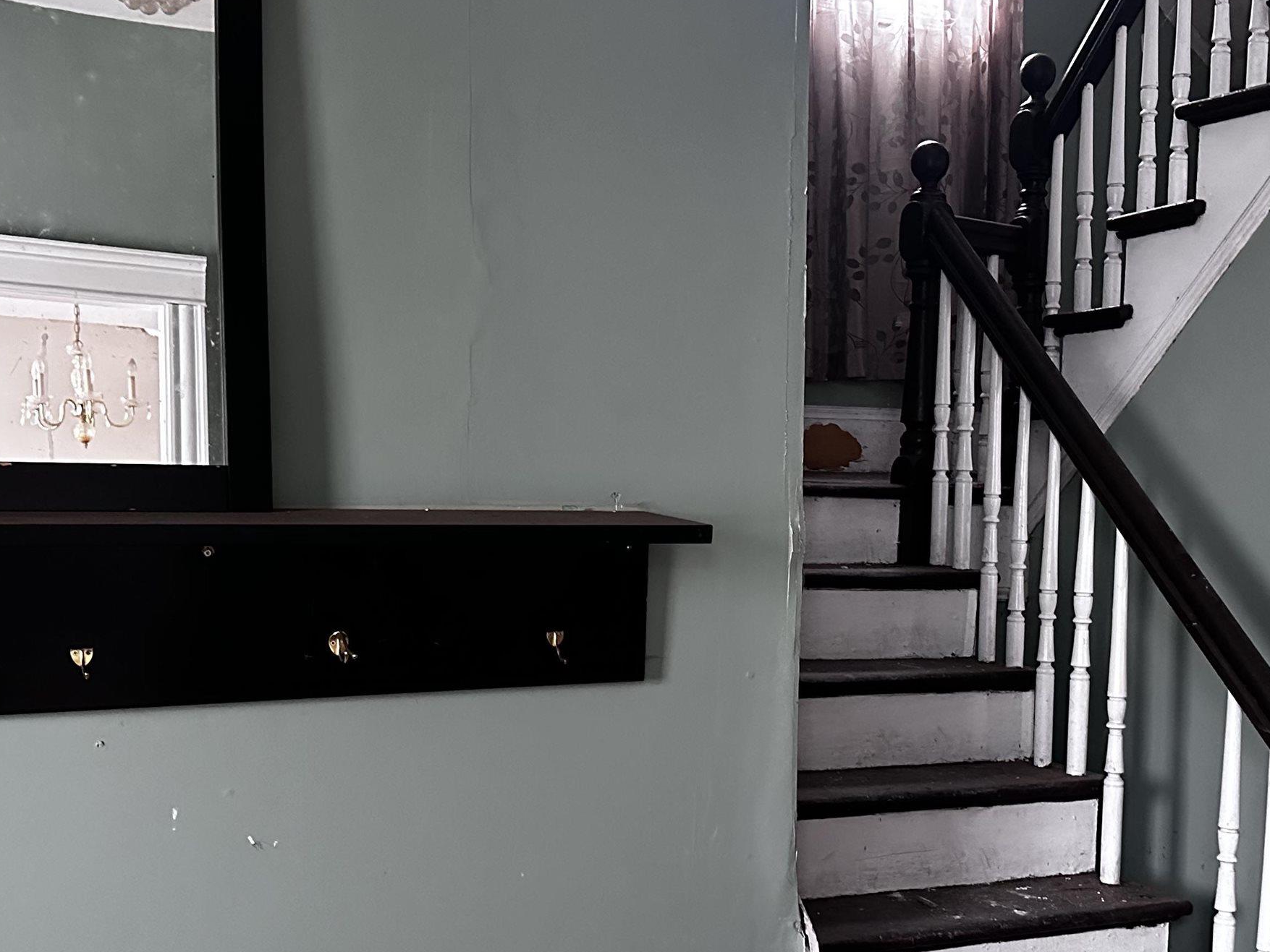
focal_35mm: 42
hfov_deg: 44.7
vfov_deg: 34.2
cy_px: 581
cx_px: 696
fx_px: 1541
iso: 1000
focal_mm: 6.86
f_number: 1.78
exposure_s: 1/57
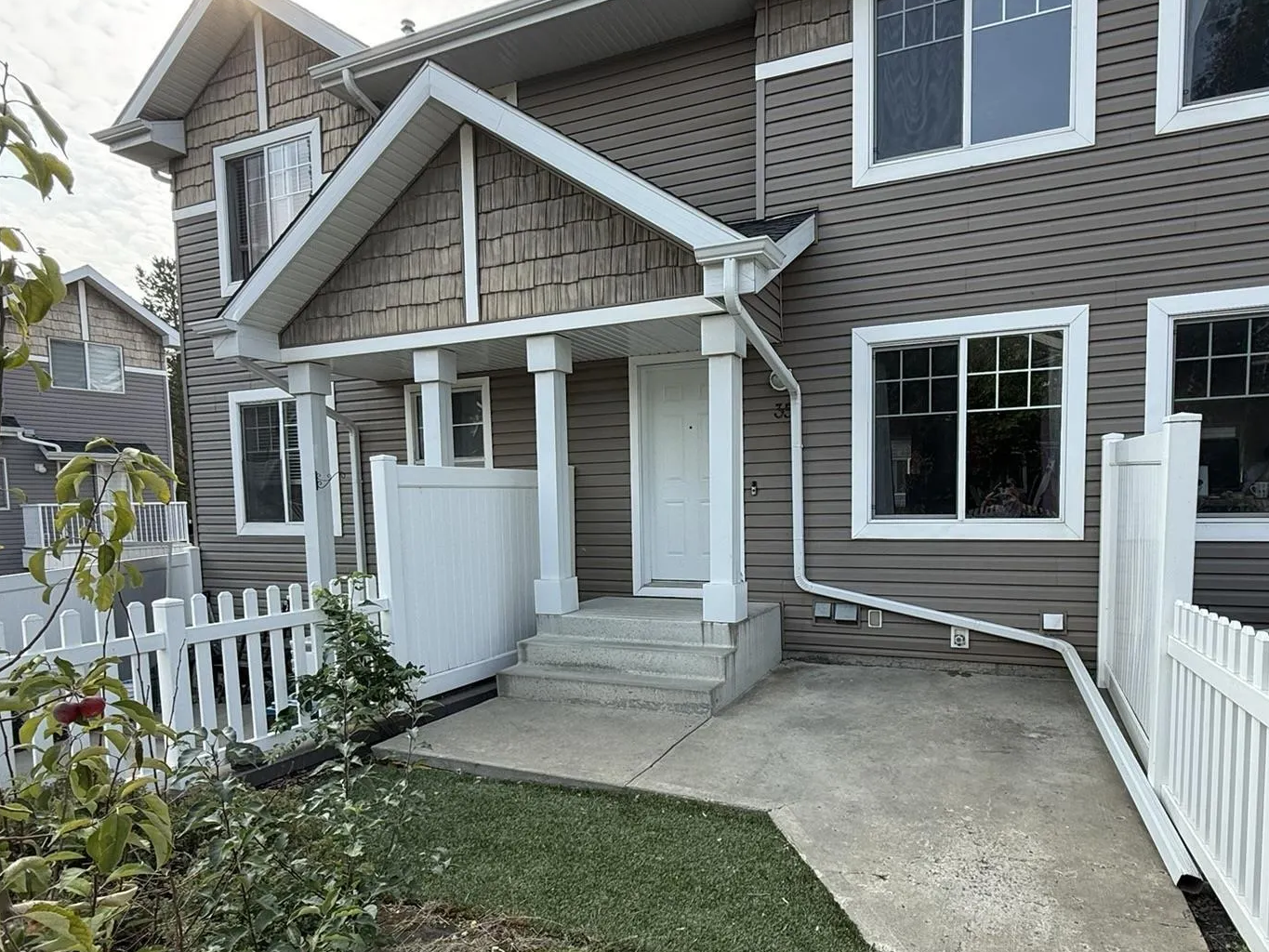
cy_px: 556
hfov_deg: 78.9
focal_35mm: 21
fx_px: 770
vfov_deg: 63.1
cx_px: 682
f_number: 2.2
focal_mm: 2.22
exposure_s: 1/514
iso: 50
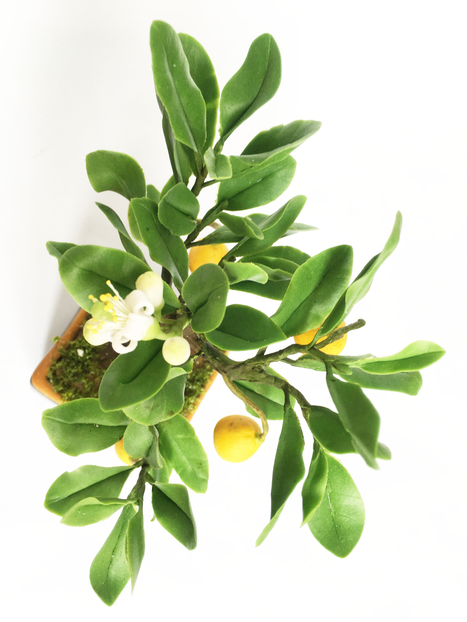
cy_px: 311
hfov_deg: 48.2
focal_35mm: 29
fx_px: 522
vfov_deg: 61.7
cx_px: 234
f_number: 2.2
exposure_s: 1/50
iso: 32
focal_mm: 4.15
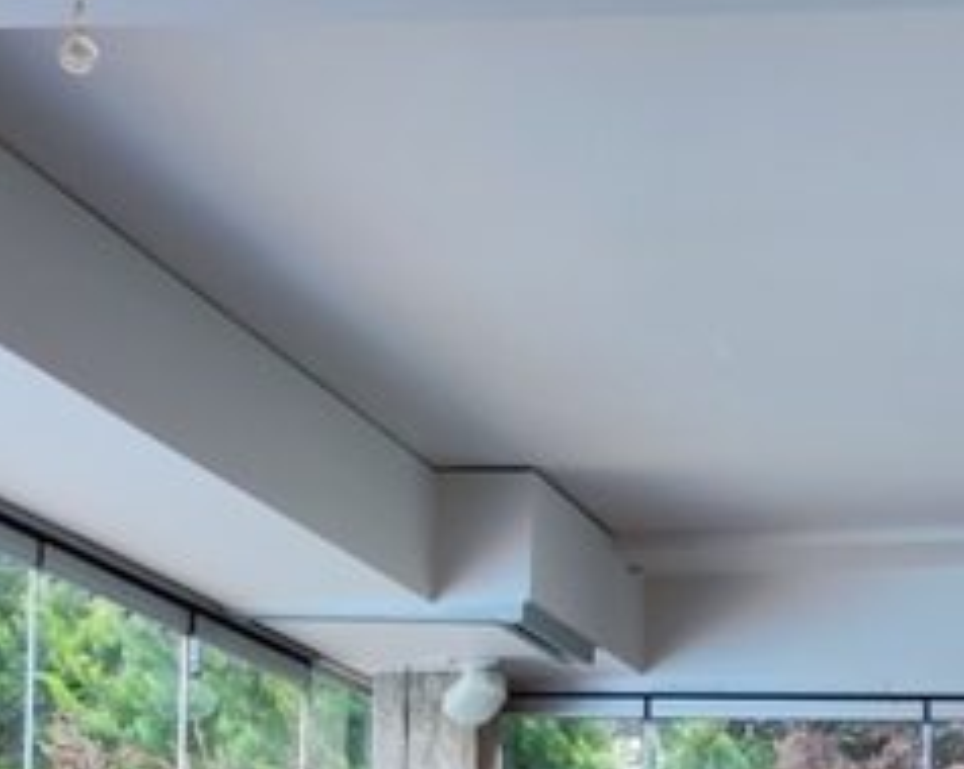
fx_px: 2993
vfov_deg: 14.0
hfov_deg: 16.9
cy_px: 1032
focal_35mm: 105
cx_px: 1357
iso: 149
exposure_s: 1/60
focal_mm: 4.7
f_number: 1.79
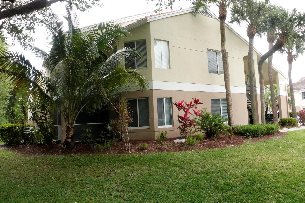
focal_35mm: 31
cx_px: 152
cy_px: 102
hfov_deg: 60.3
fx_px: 263
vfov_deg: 42.3
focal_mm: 12.04
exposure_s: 1/500
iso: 4000
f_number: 4.5
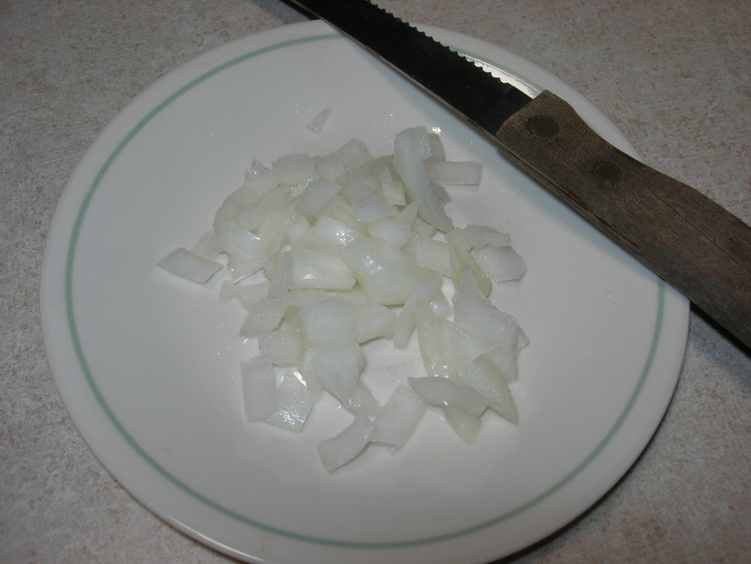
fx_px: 824
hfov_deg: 49.0
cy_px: 282
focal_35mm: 38
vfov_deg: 37.7
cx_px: 376
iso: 64
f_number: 4.8
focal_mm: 7.8
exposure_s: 1/60.1
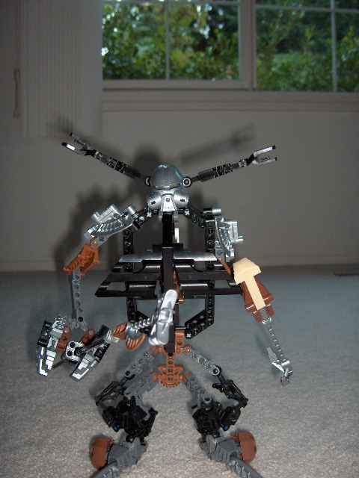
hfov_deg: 36.8
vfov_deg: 47.9
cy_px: 239
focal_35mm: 39
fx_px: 539
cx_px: 180
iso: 100
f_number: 2.8
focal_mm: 8
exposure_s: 1/60
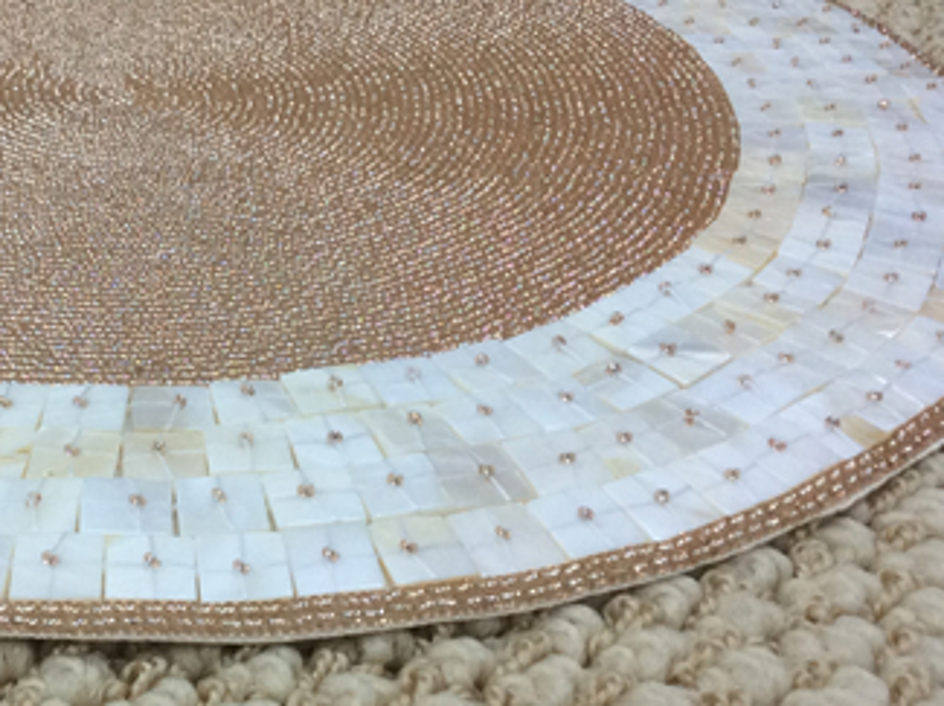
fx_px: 1716
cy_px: 299
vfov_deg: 23.2
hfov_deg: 29.9
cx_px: 157
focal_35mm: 63
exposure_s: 1/25
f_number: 2.4
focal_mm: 3.3
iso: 80
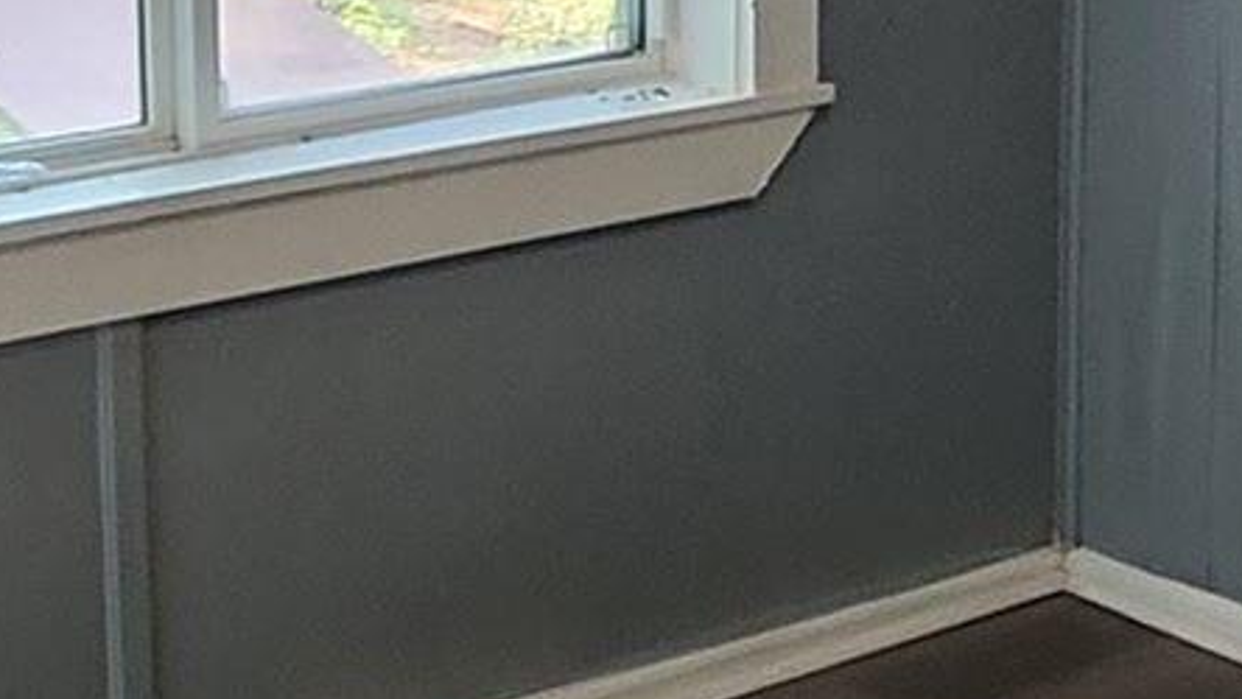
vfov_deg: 12.2
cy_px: -31
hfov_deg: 21.6
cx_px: 878
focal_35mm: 98
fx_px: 3228
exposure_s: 1/60
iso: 125
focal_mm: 2.2
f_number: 2.2
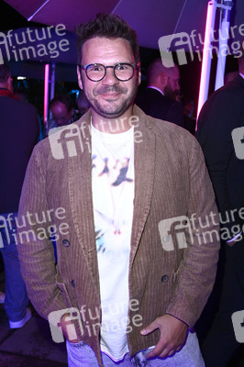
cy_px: 184
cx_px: 122
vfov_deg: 54.5
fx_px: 356
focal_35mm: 35
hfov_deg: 37.8
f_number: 5.6
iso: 2500
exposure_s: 1/80
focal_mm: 35
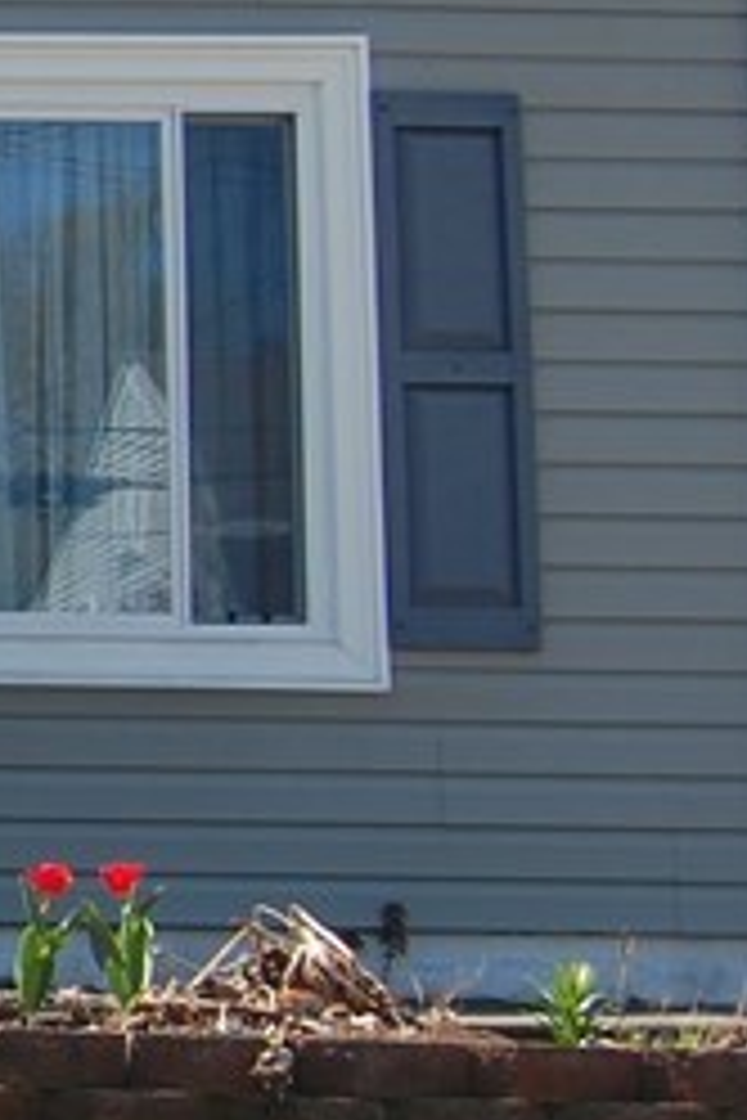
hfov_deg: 8.2
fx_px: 4674
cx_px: -1249
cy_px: 382
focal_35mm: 150
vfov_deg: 13.7
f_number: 5.6
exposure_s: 1/500
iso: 200
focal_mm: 23
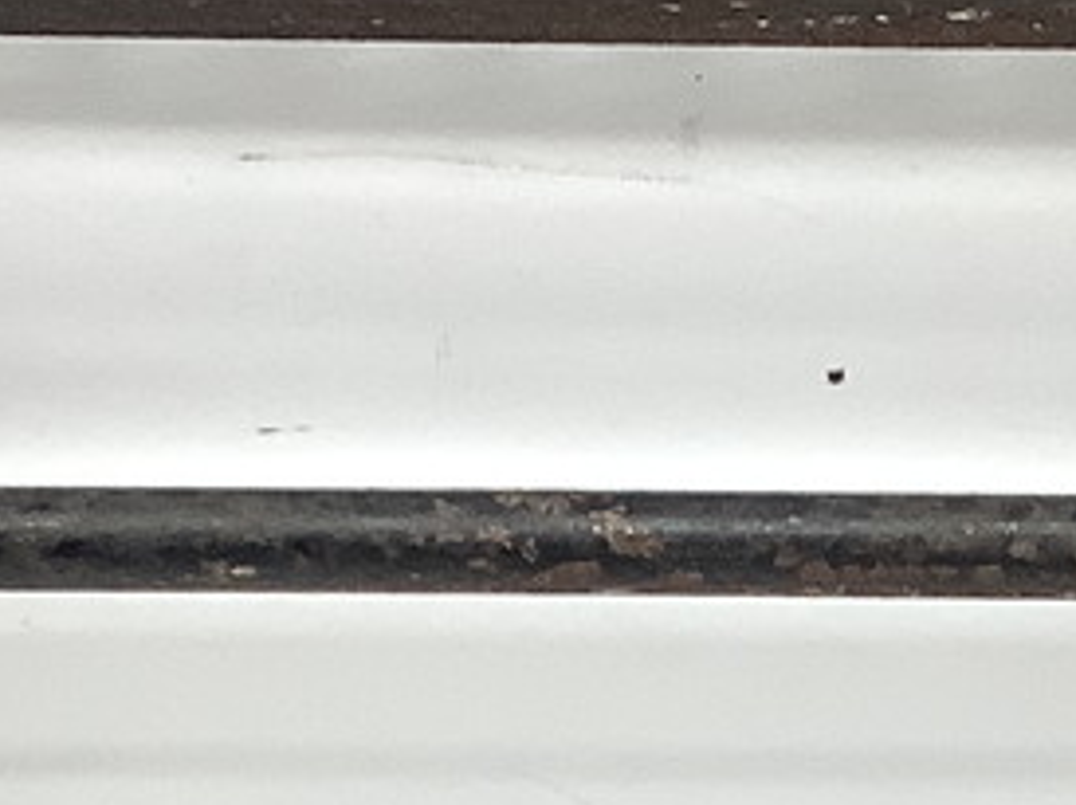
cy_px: 982
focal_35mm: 145
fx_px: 4503
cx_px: 617
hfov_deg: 13.6
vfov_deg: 10.1
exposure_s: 1/120
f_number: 2.4
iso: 80
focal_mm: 3.3
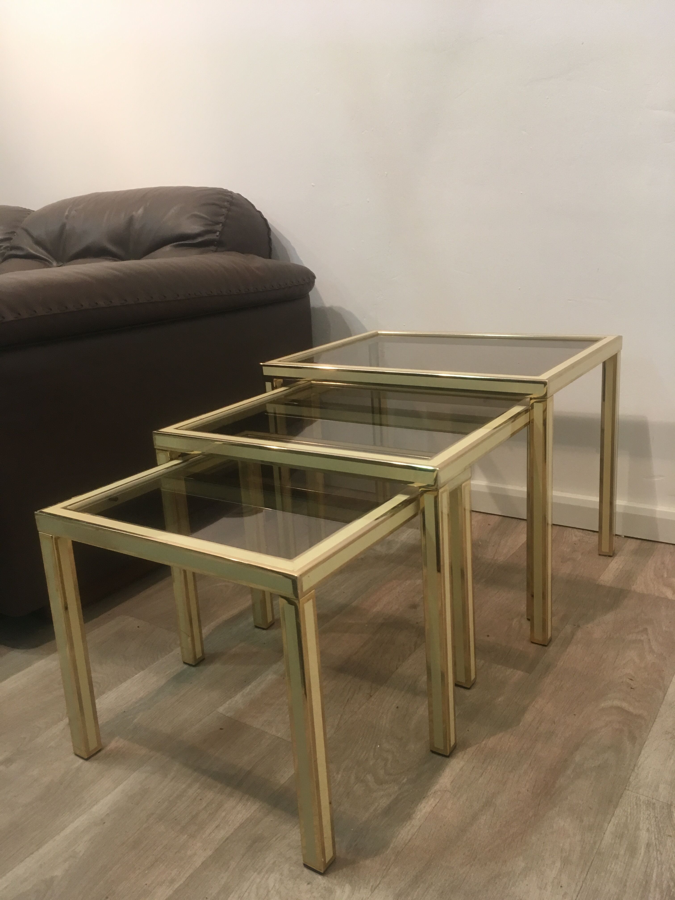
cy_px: 450
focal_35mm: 29
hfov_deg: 48.2
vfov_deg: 61.7
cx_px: 338
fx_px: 754
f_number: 2.2
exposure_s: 1/33
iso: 125
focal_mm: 4.15
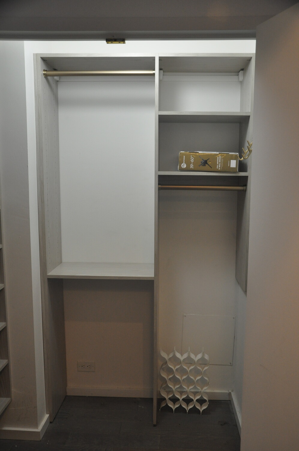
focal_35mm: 33
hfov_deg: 39.9
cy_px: 226
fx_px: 412
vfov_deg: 57.3
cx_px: 150
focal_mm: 22
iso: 800
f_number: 3.8
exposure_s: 1/60
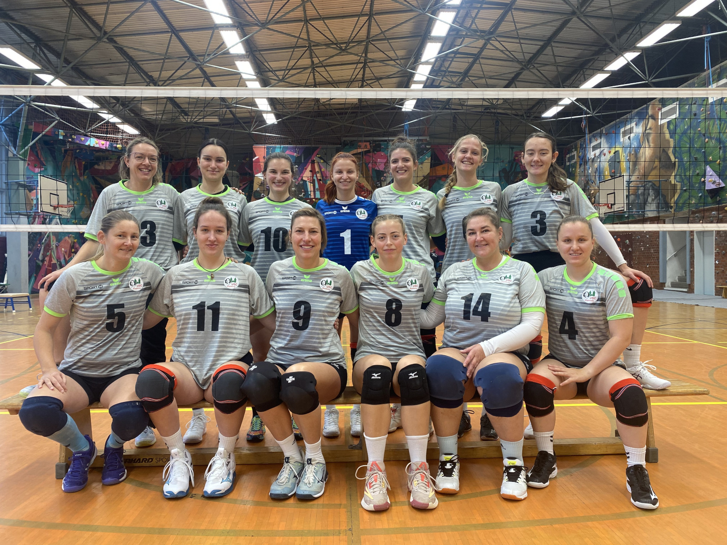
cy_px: 272
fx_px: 546
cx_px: 364
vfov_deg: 53.1
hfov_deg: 67.3
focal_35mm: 26
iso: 64
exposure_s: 1/50
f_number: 1.8
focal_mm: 4.25
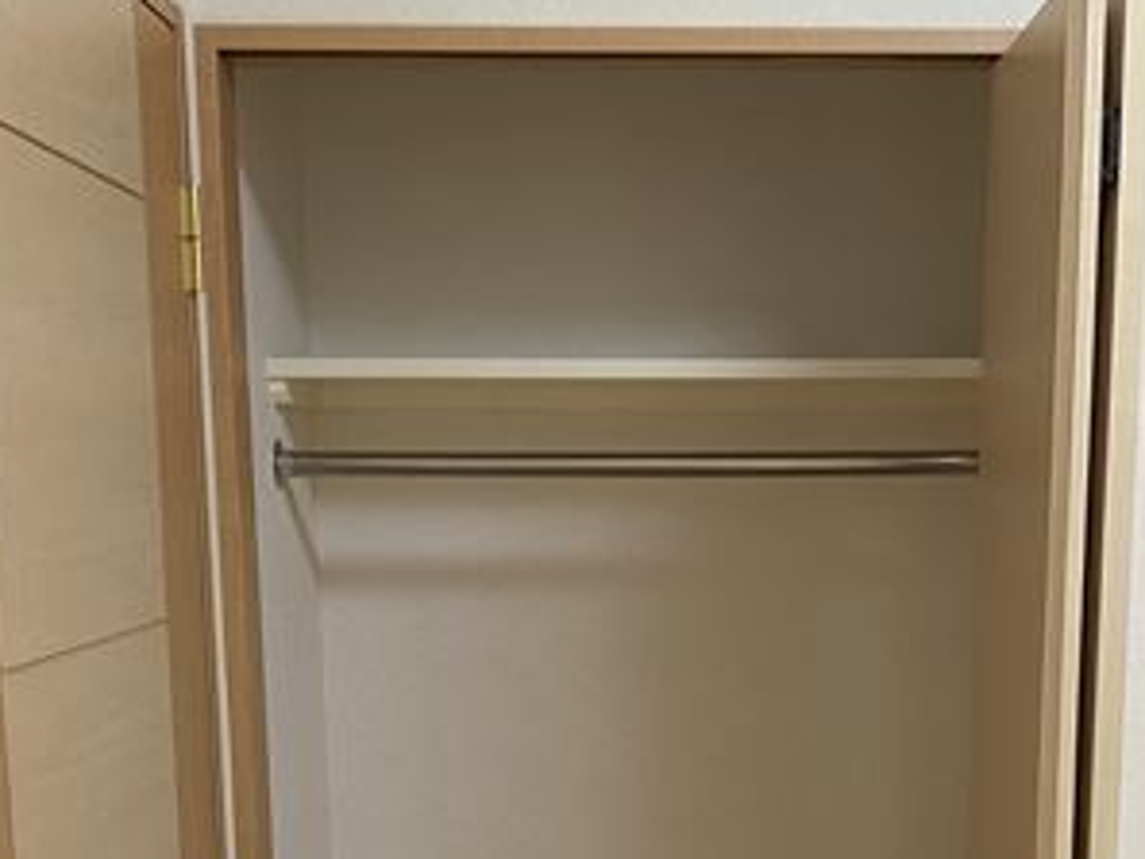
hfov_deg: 34.2
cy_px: 847
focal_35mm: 56
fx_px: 1853
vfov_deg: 25.0
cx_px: 694
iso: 100
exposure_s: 1/50
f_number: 1.8
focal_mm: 4.25
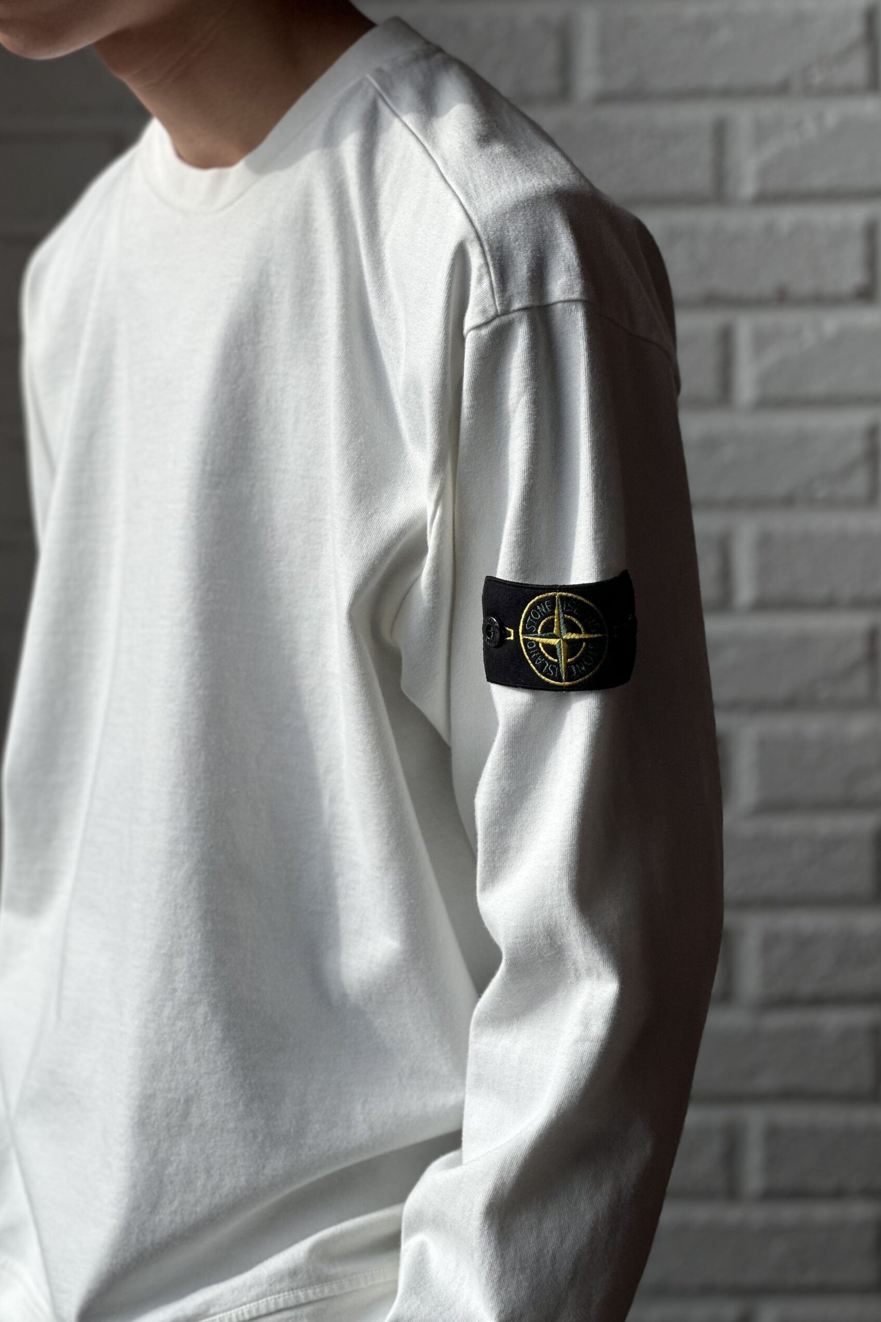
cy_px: 660
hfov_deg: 16.9
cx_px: 467
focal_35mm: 81
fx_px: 2974
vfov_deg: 25.1
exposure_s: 1/435
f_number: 2.8
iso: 32
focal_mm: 9
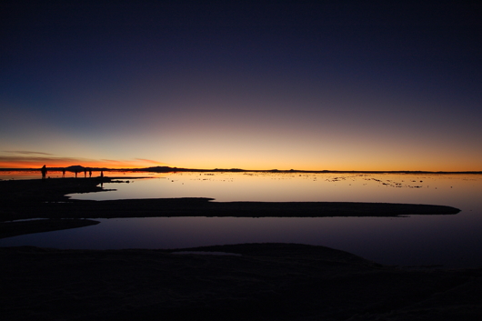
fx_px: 375
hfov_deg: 65.5
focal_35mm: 28
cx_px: 246
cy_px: 165
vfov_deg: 46.4
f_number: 3.5
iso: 400
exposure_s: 1/100
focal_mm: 18
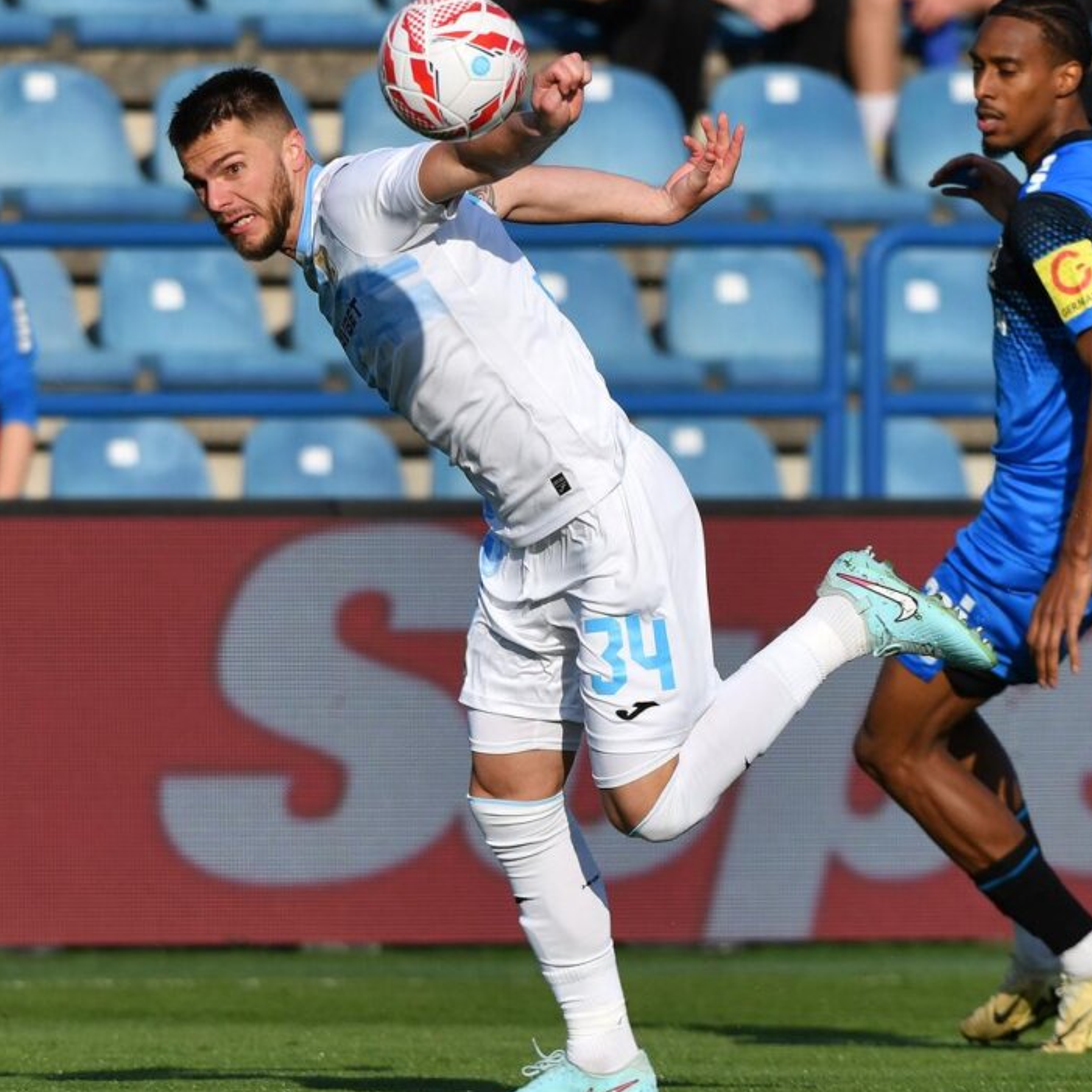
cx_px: 701
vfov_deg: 3.4
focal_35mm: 519
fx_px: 18523
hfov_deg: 3.4
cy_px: 565
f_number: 5
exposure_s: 1/1600
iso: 125
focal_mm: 340
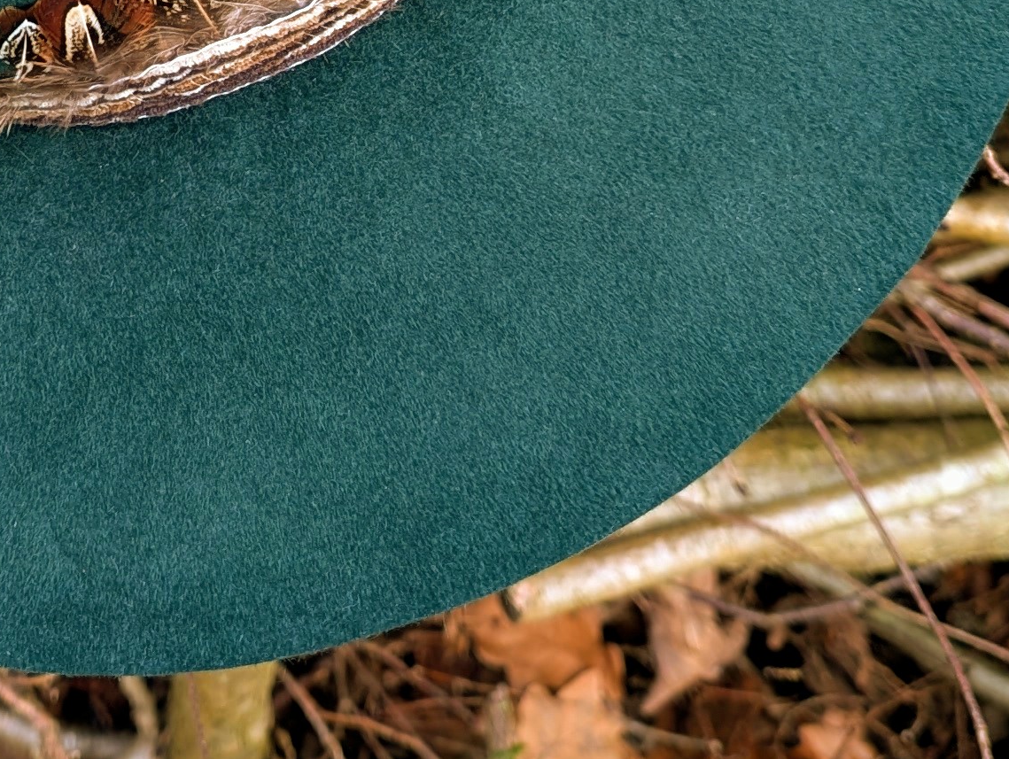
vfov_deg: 16.1
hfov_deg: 22.2
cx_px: 122
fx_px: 2510
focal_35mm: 86
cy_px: -292
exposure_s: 1/26.1
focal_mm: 6.9
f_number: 1.68
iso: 17
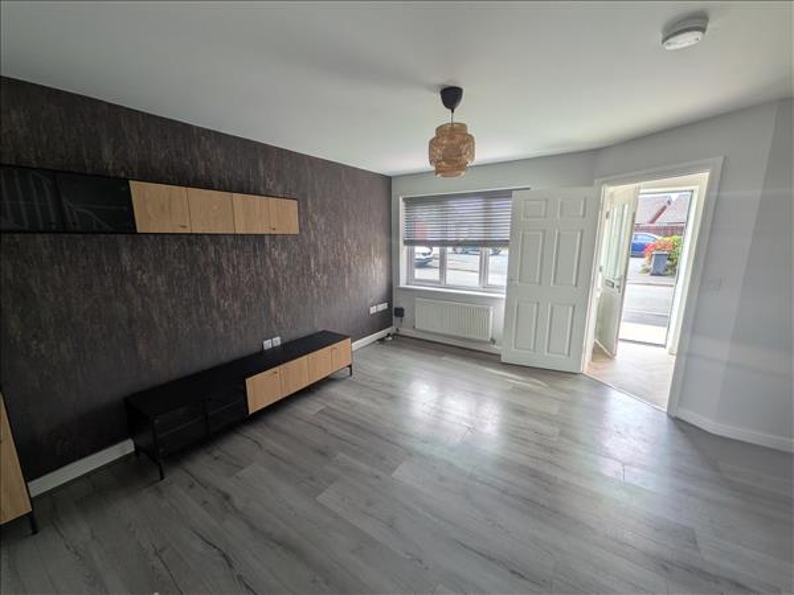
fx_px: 321
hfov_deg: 102.1
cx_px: 397
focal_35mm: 14
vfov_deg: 85.7
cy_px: 298
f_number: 2.2
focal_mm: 1.85
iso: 54
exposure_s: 1/219
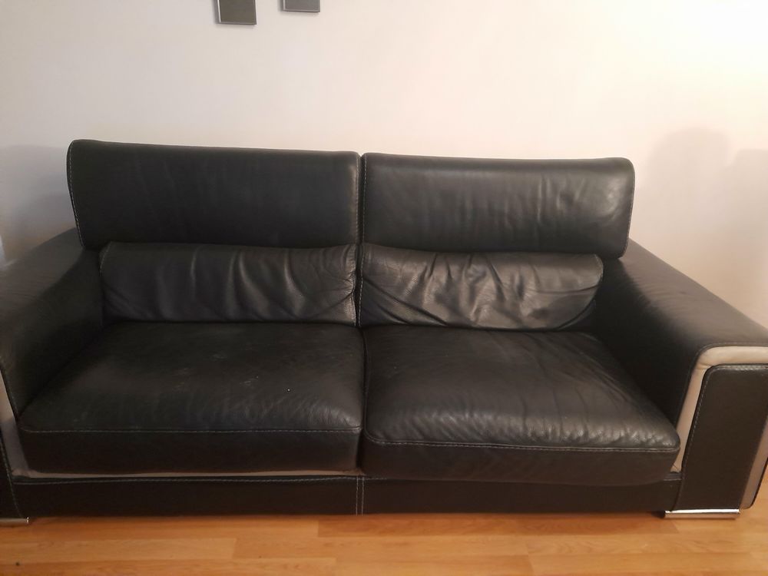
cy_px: 288
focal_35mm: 25
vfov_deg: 54.9
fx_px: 555
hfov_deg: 69.4
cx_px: 384
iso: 800
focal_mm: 4.6
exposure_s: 1/25
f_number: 2
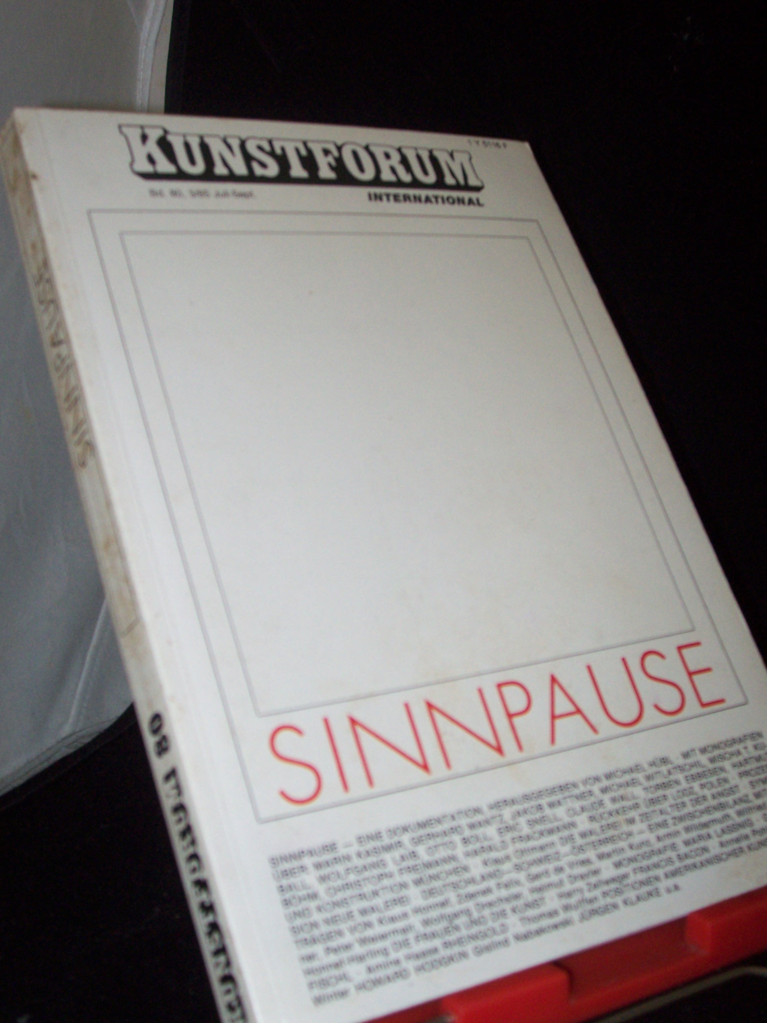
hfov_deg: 32.2
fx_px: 1329
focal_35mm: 45
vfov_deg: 42.1
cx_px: 398
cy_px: 542
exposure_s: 1/60
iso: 160
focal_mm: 7
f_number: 2.8
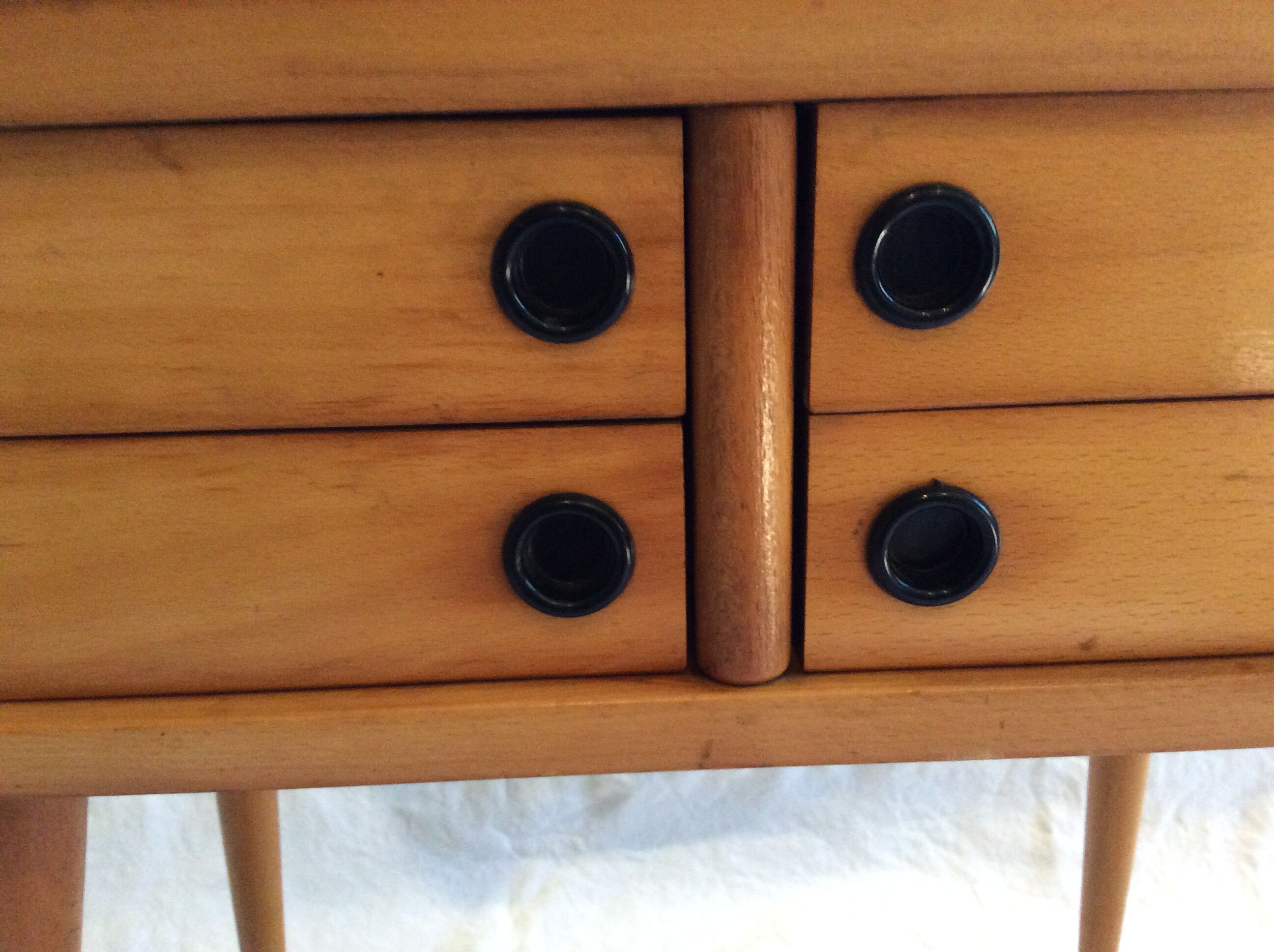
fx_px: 1176
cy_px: 476
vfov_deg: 44.1
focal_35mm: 32
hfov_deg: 56.9
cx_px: 637
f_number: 2.4
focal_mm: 3.3
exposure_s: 1/25
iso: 250
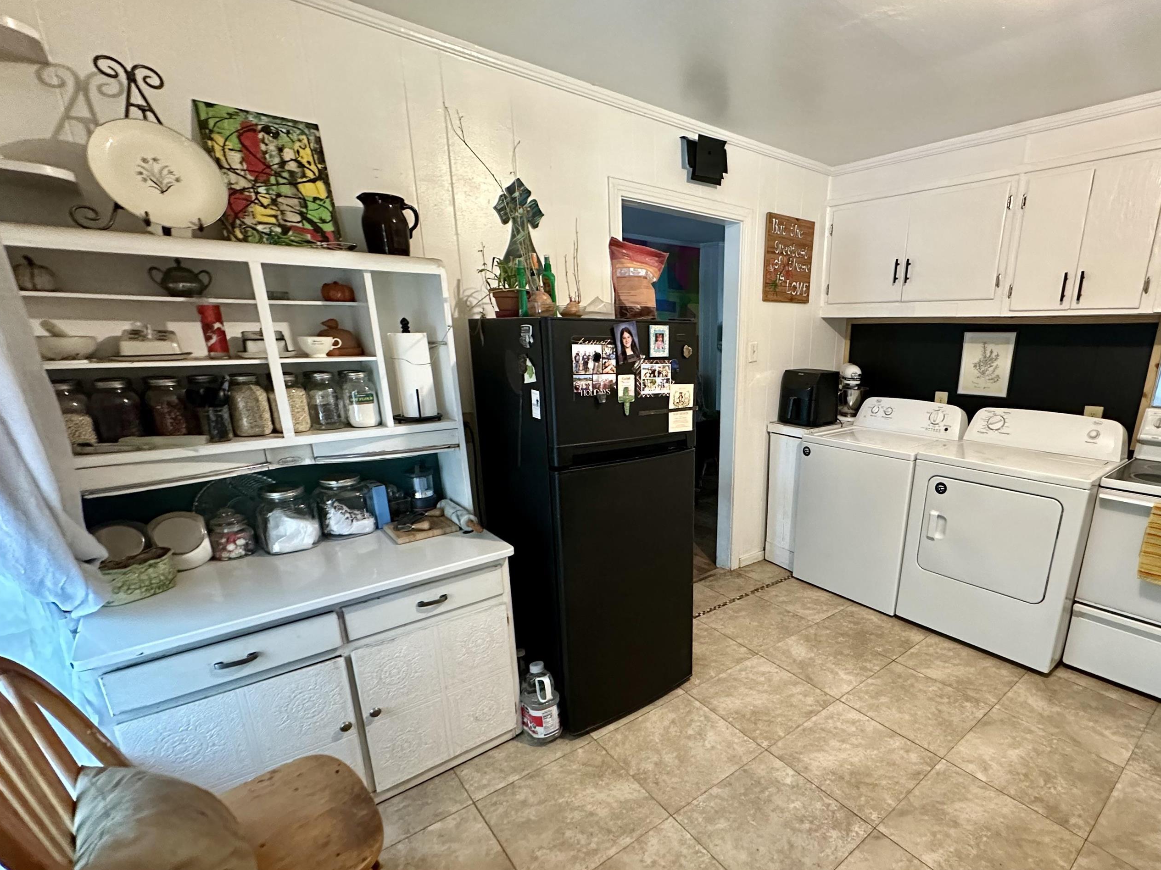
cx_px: 698
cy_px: 502
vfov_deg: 74.2
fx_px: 570
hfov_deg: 89.8
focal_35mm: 17
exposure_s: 1/60
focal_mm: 2.22
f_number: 2.2
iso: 640
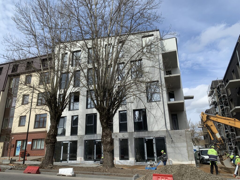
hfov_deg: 67.3
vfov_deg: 53.1
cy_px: 90
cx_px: 120
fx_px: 180
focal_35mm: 26
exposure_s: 1/1880
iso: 25
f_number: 1.8
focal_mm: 4.25
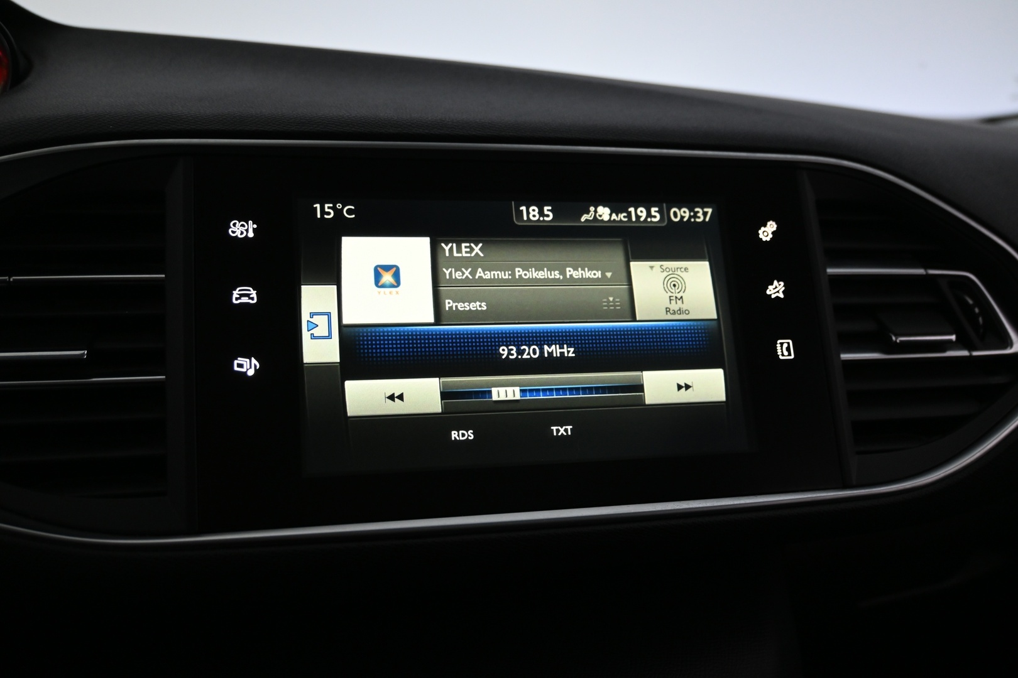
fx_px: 954
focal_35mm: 34
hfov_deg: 56.1
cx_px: 509
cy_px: 339
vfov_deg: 39.1
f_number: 4
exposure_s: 1/40
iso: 900
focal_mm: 22.5
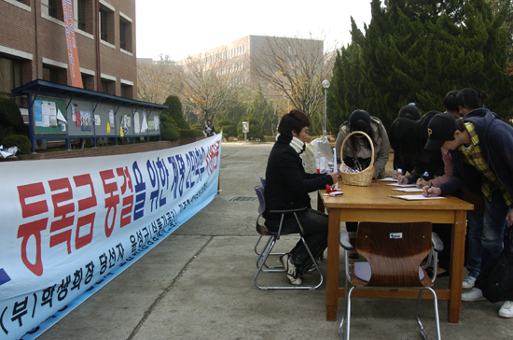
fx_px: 554
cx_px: 256
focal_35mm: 39
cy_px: 170
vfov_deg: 34.0
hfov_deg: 49.7
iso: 200
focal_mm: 26
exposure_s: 1/160
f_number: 6.3
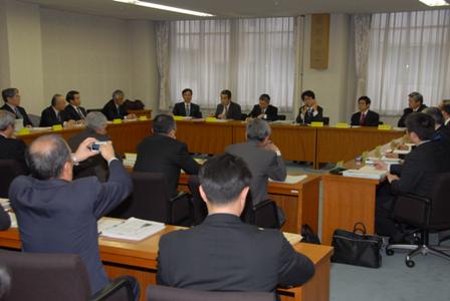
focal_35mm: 48
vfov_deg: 28.2
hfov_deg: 41.1
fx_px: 601
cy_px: 150
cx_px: 225
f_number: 5.6
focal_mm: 32
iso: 400
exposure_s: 1/60
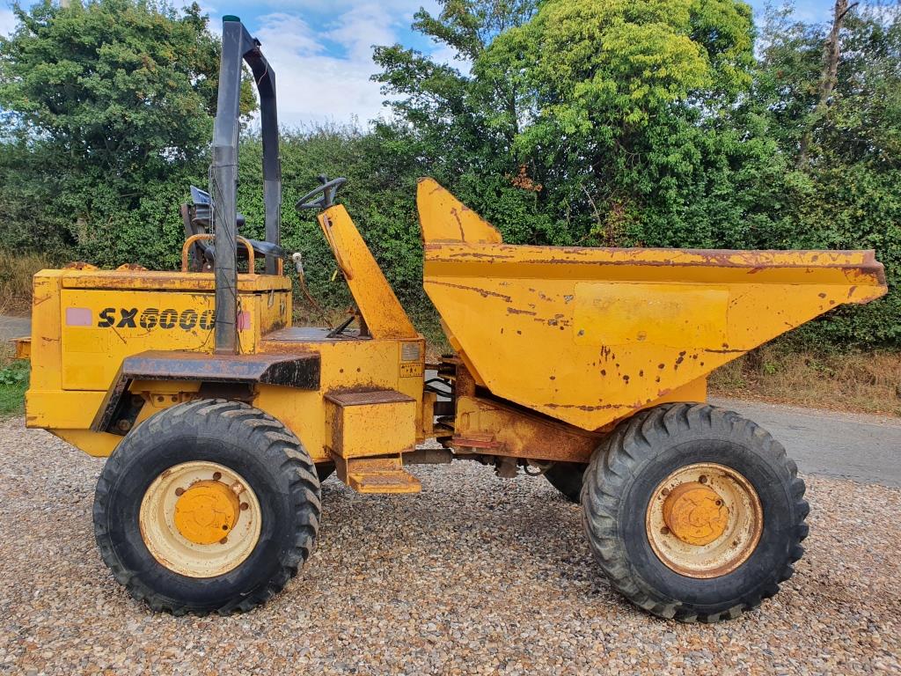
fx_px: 677
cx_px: 450
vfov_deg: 53.1
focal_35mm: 26
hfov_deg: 67.3
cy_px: 338
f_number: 2.4
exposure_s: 1/407
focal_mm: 4.32
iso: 50
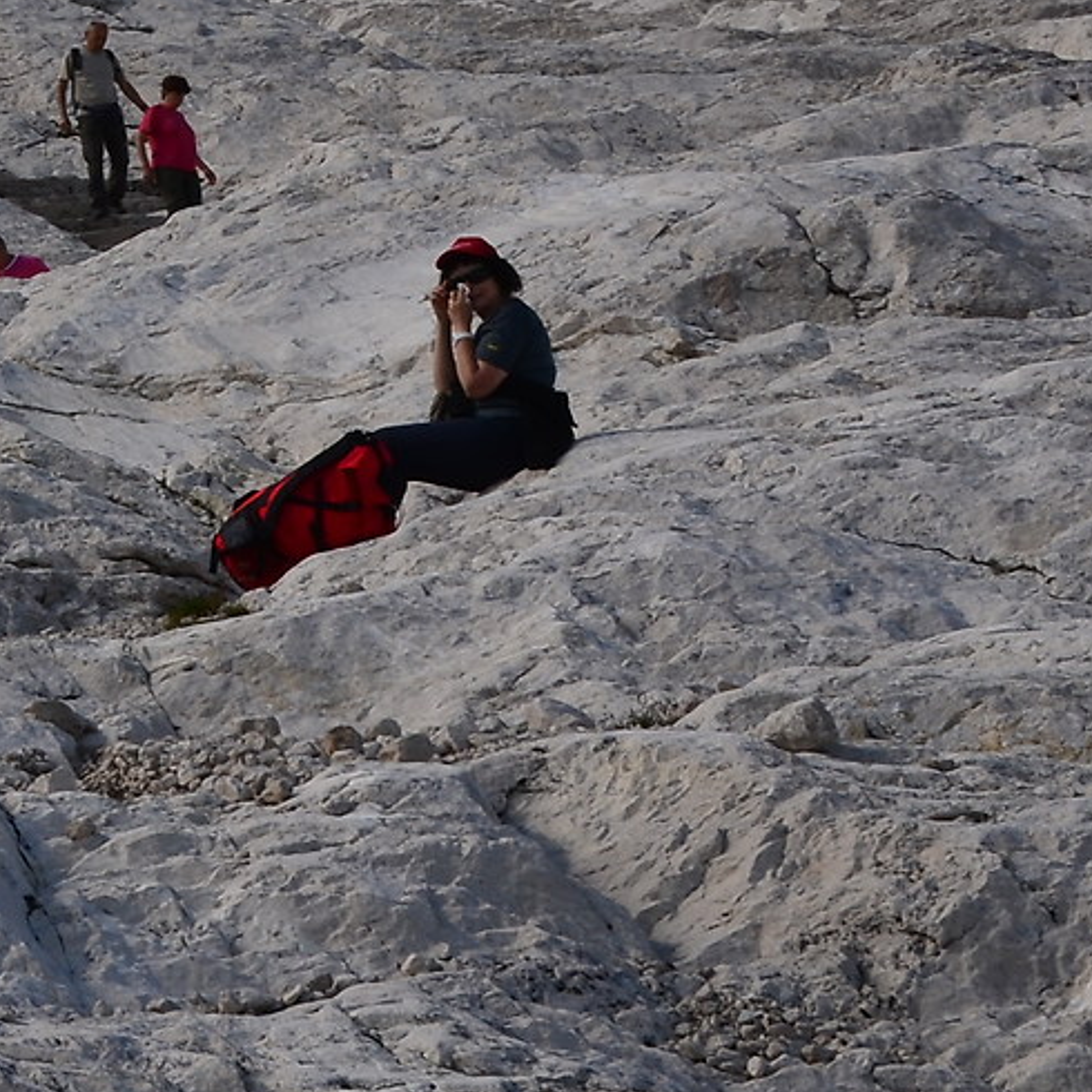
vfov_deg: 12.4
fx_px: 4890
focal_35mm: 137
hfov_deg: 11.4
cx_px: -1125
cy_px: -266
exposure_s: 1/125
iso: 100
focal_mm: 22
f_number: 11
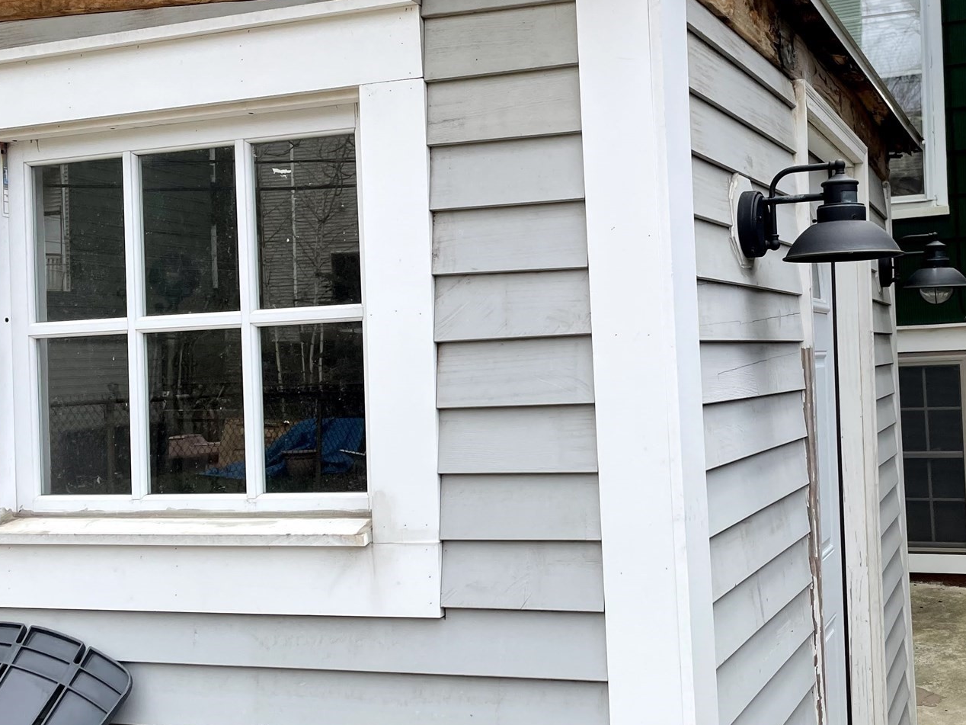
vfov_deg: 34.3
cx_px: 659
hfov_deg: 44.0
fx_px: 1172
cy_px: 333
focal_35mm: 42
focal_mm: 4.2
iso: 32
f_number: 1.6
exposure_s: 1/1490
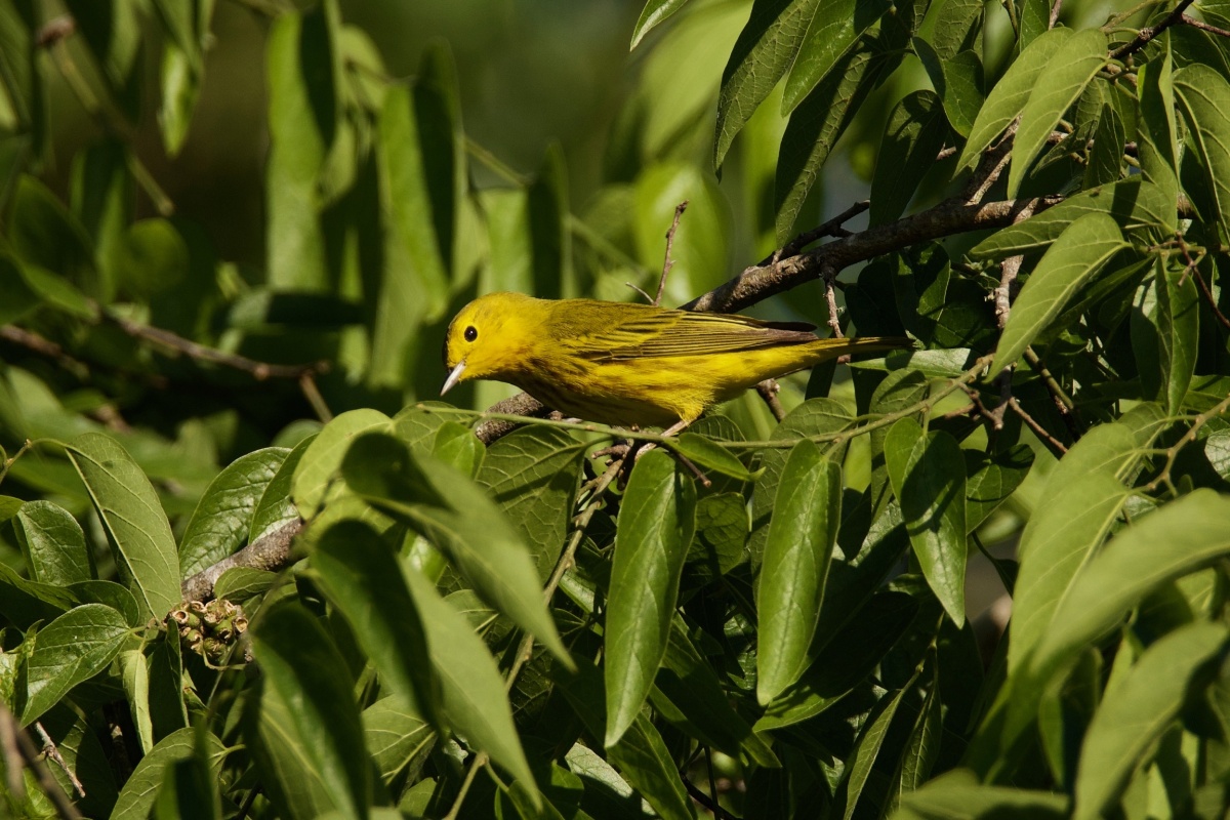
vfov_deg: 2.3
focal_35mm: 600
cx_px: 615
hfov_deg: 3.4
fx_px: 20498
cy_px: 410
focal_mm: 600
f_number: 6.3
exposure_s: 1/640
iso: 200
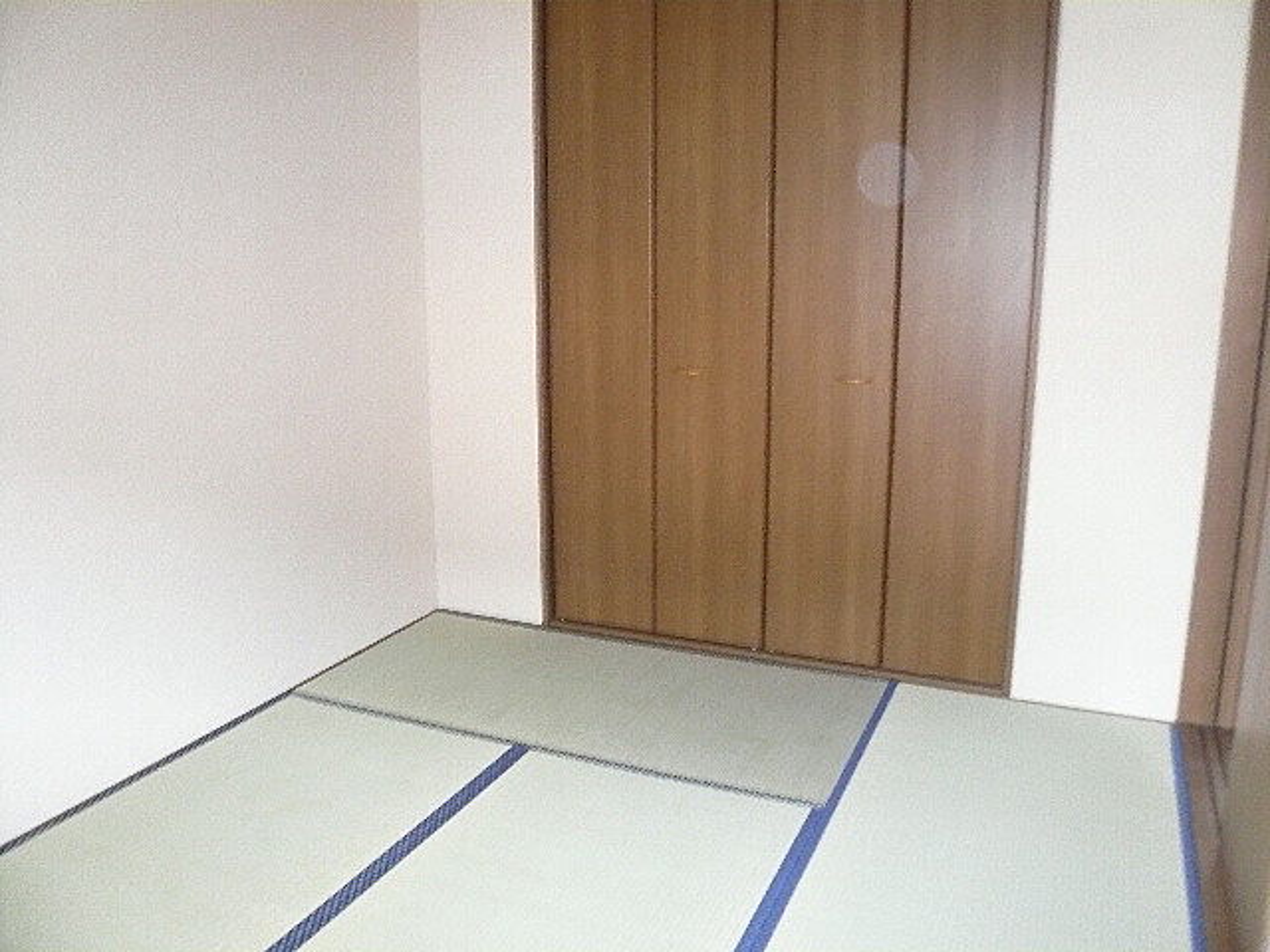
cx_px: 635
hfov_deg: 63.4
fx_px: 1027
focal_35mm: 28
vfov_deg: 49.7
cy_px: 476
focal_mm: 4.6
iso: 320
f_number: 2.8
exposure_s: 1/30
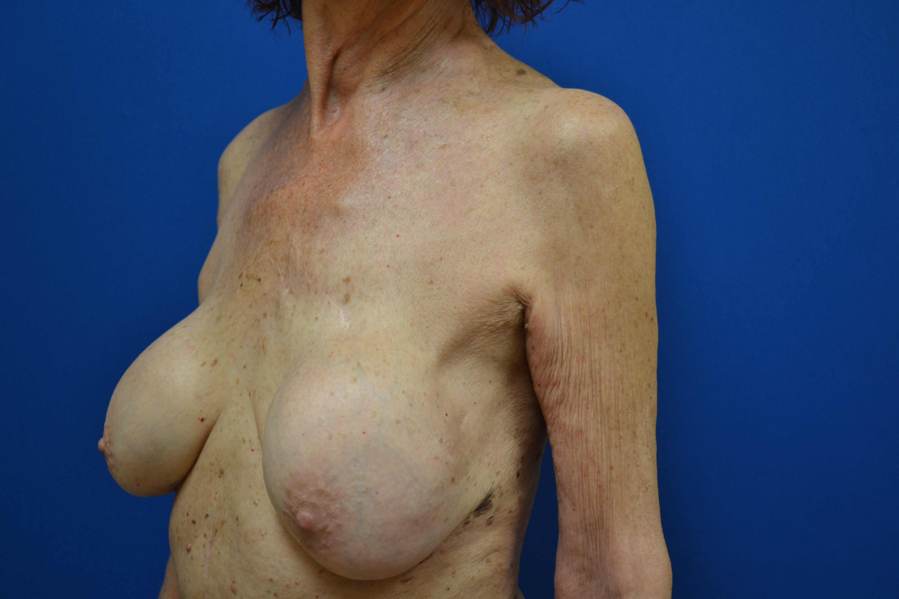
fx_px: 1199
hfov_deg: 41.1
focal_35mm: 48
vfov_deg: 28.1
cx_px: 450
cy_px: 300
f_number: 4.8
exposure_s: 1/30
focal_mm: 32
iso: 400
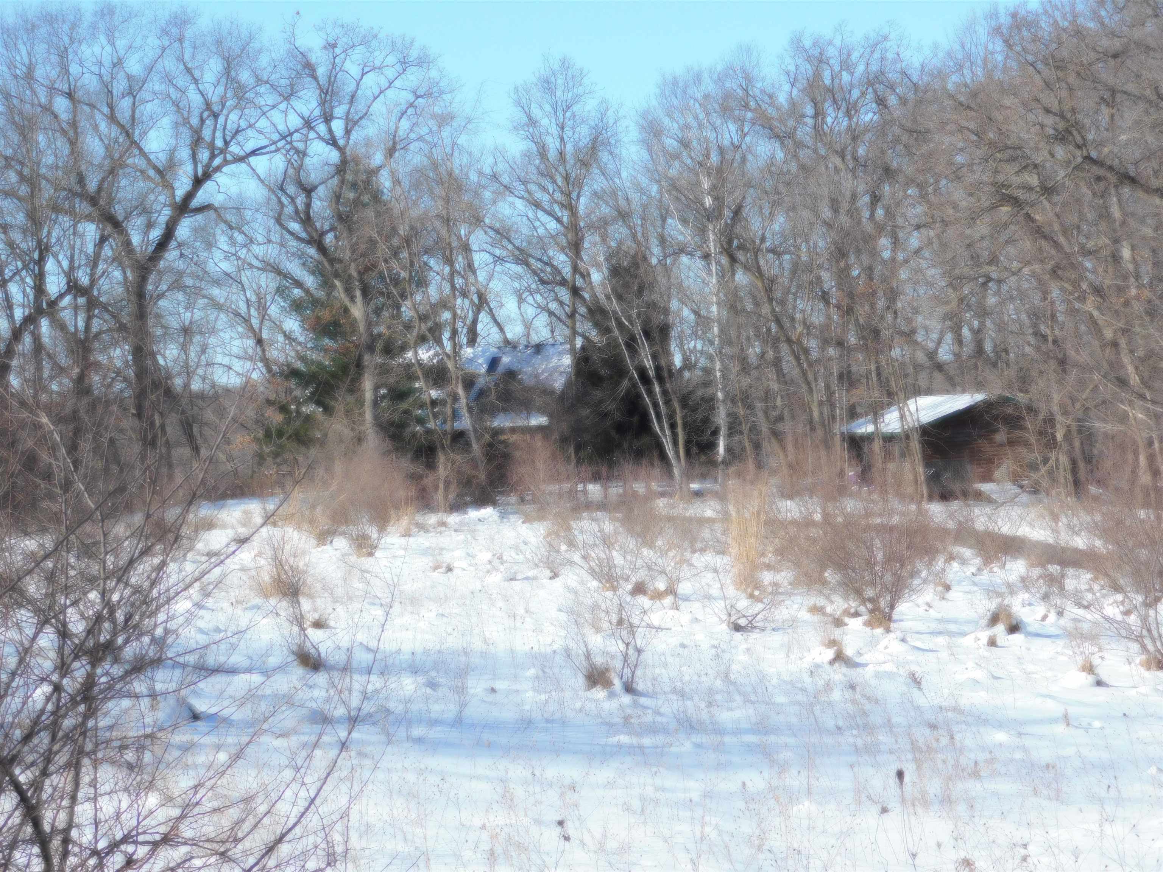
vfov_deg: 18.4
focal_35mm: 80
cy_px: 436
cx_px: 582
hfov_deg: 24.4
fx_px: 2688
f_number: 4.4
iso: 125
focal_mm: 14.2
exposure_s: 1/1000
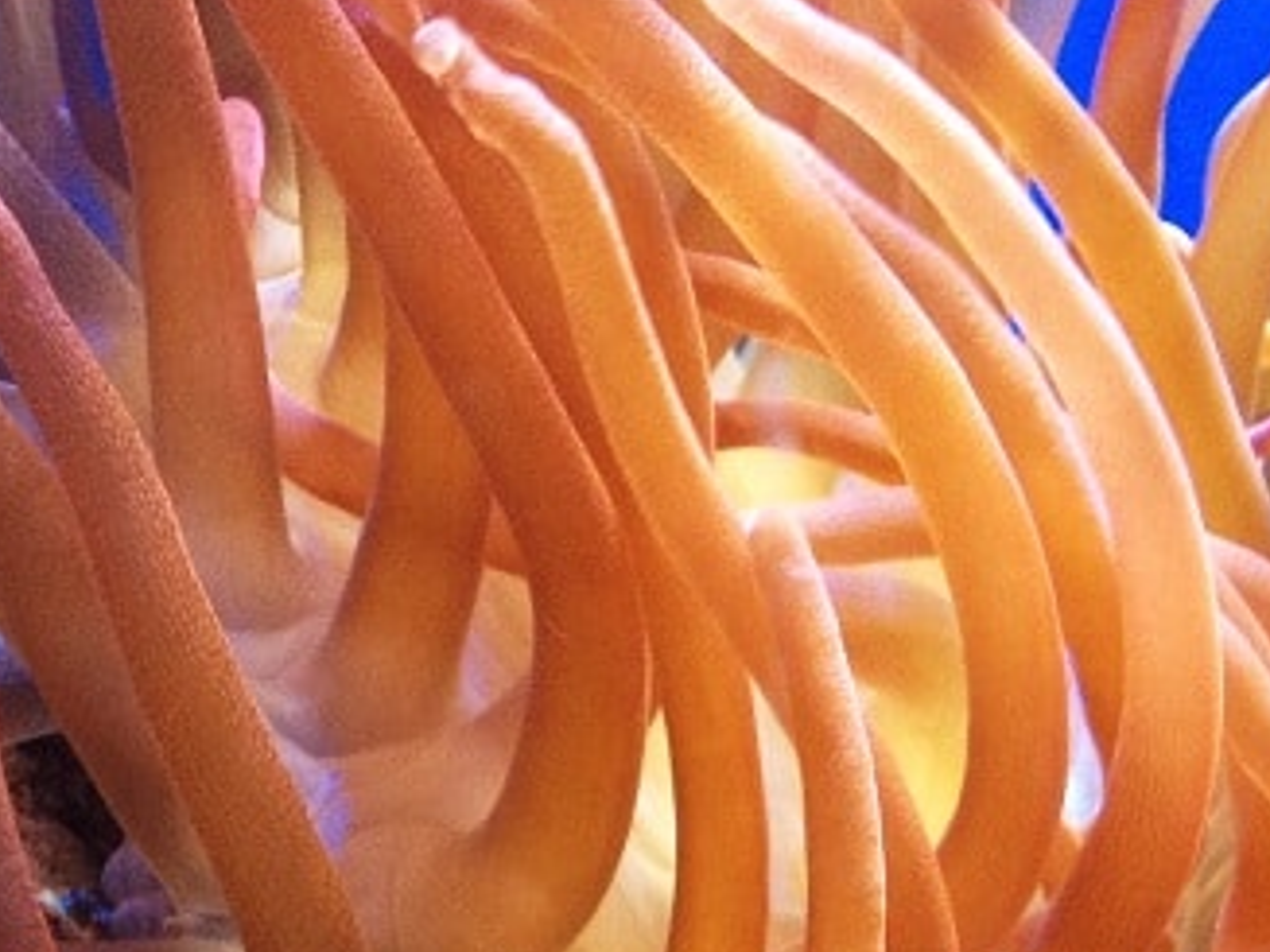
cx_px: 769
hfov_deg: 18.4
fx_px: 3924
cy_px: 1034
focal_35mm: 107
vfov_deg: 13.6
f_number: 2.4
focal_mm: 4.28
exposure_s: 1/20
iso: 160
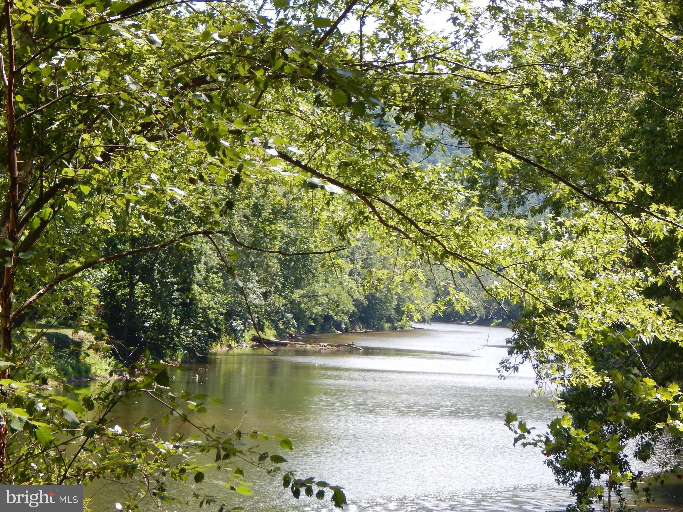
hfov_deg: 17.3
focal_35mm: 114
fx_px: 2249
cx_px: 342
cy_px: 256
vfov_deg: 13.0
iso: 125
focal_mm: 20.5
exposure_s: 1/250
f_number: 4.6
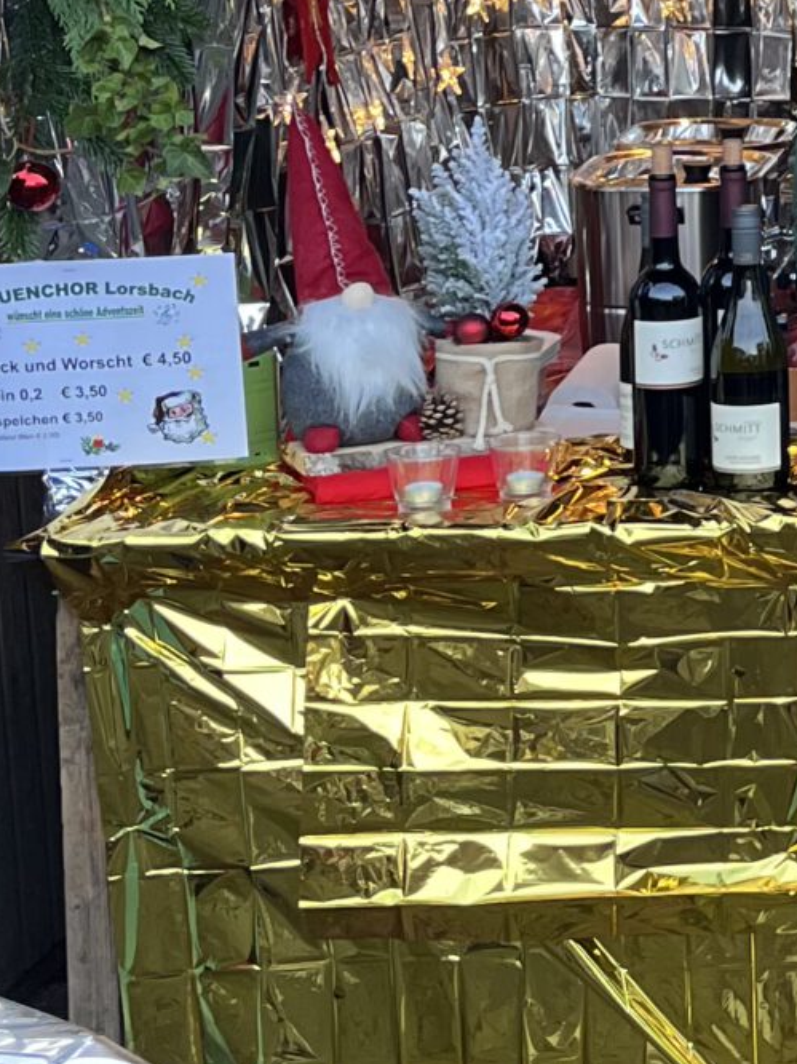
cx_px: 1396
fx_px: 3072
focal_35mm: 100
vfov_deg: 19.3
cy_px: 89
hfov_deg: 13.4
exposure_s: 1/100
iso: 80
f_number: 1.6
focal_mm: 5.1
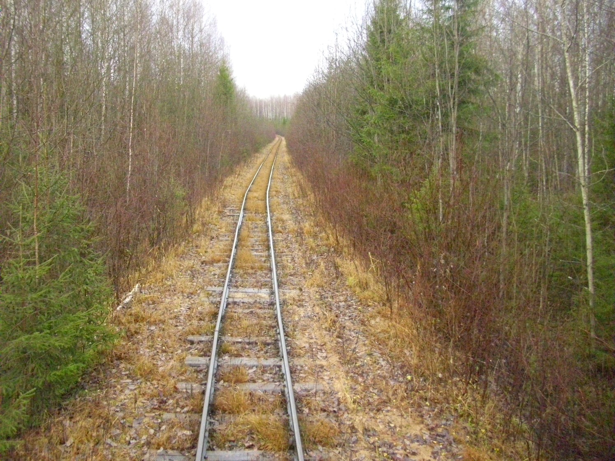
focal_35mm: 34
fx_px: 604
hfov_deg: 54.0
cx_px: 308
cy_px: 230
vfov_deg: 41.8
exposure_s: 1/500
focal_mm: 5.7
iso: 640
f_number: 2.9
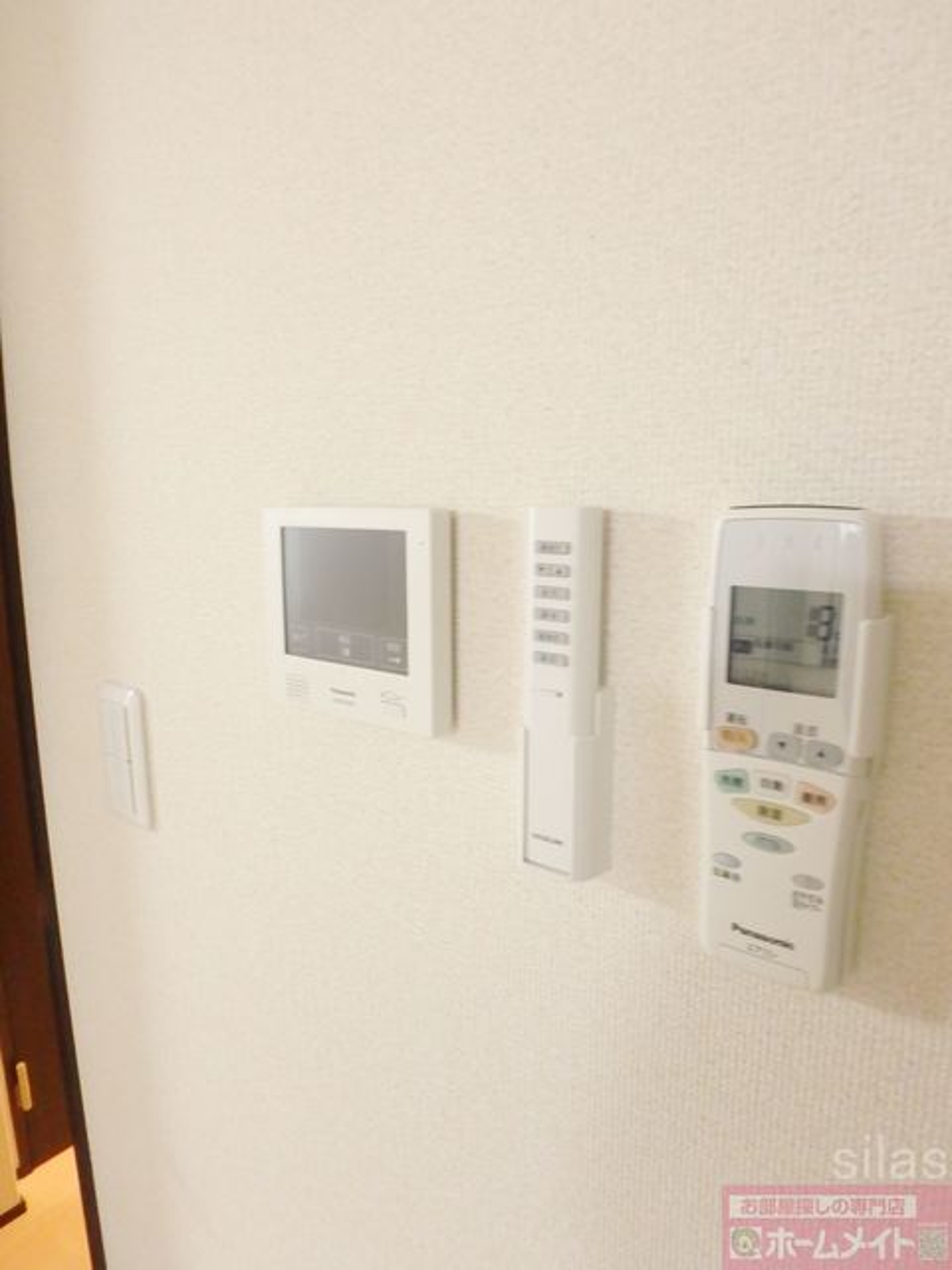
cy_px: 635
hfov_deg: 63.4
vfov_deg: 79.0
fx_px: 770
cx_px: 476
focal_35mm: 21
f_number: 3.5
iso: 800
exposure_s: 1/15
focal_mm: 3.7
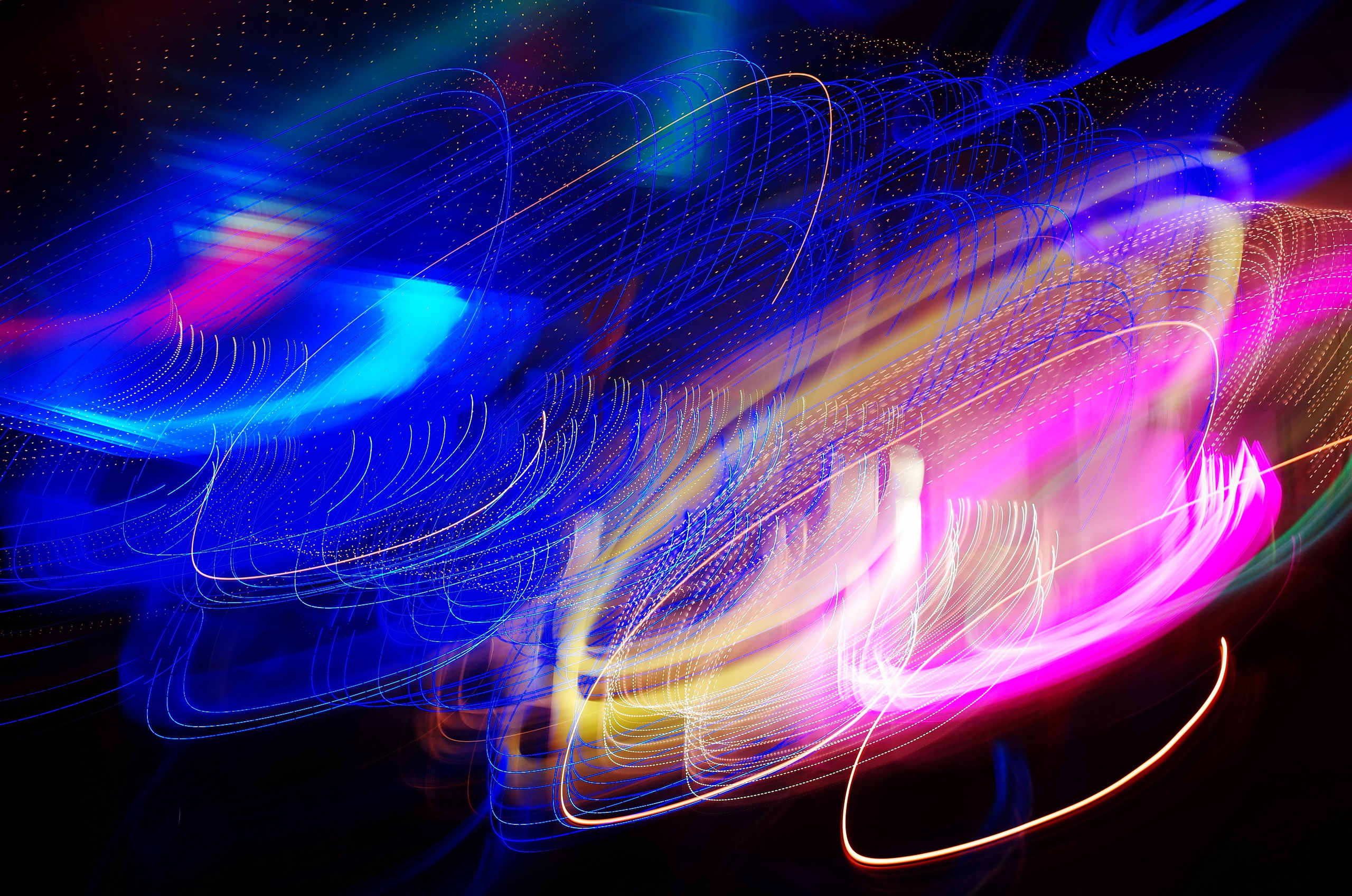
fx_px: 1049
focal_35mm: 28
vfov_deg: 46.2
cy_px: 448
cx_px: 676
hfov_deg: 65.6
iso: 200
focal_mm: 18.3
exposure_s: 1/1.6
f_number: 2.8
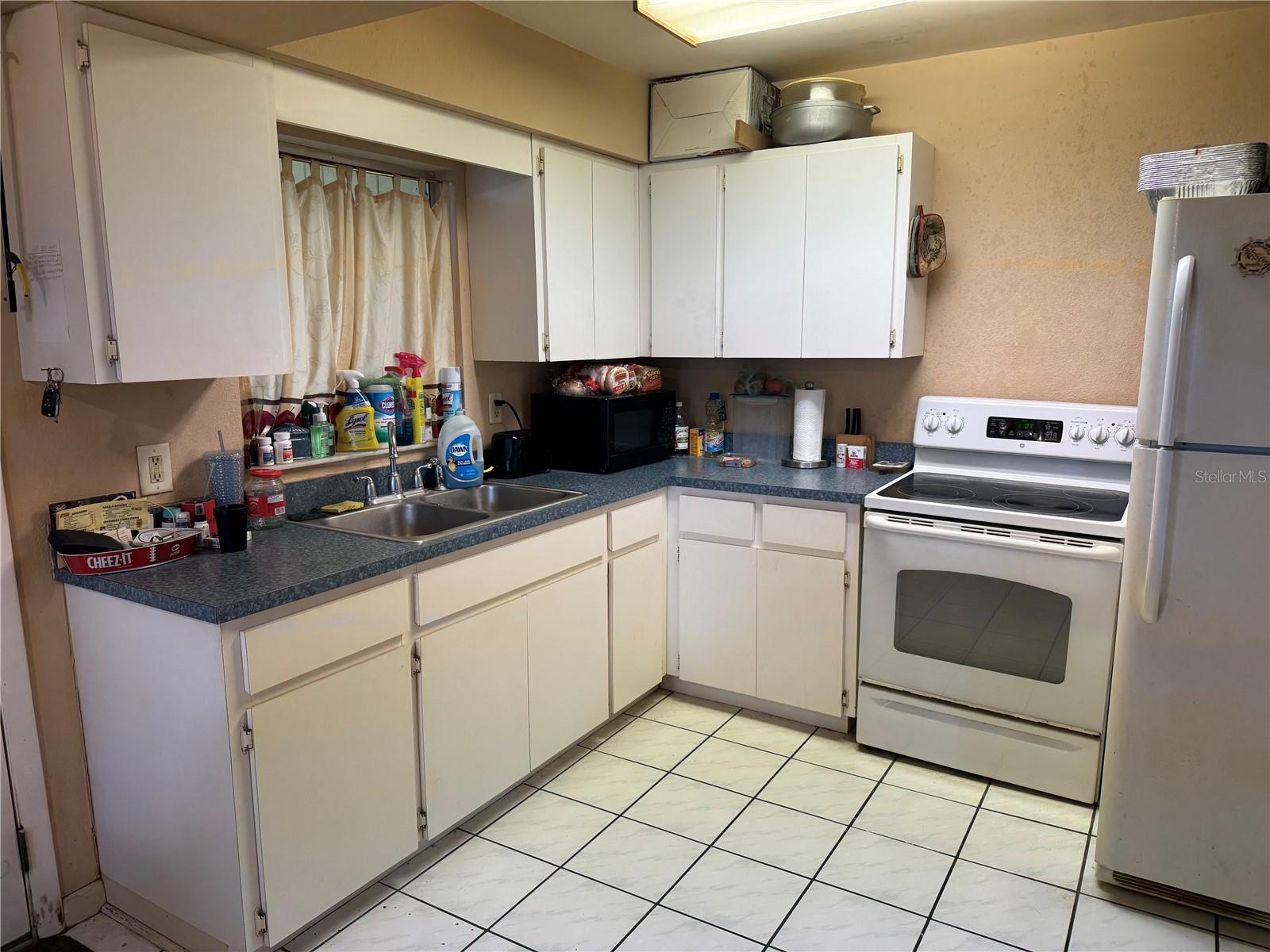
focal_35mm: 24
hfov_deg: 71.6
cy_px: 476
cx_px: 635
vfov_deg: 56.8
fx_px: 881
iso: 160
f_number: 1.78
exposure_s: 1/120
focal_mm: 6.76
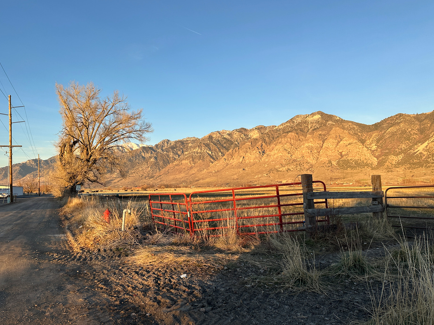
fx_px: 313
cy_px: 162
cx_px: 215
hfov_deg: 69.4
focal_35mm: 25
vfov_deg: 54.9
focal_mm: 6.86
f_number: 1.78
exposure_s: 1/1374
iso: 80
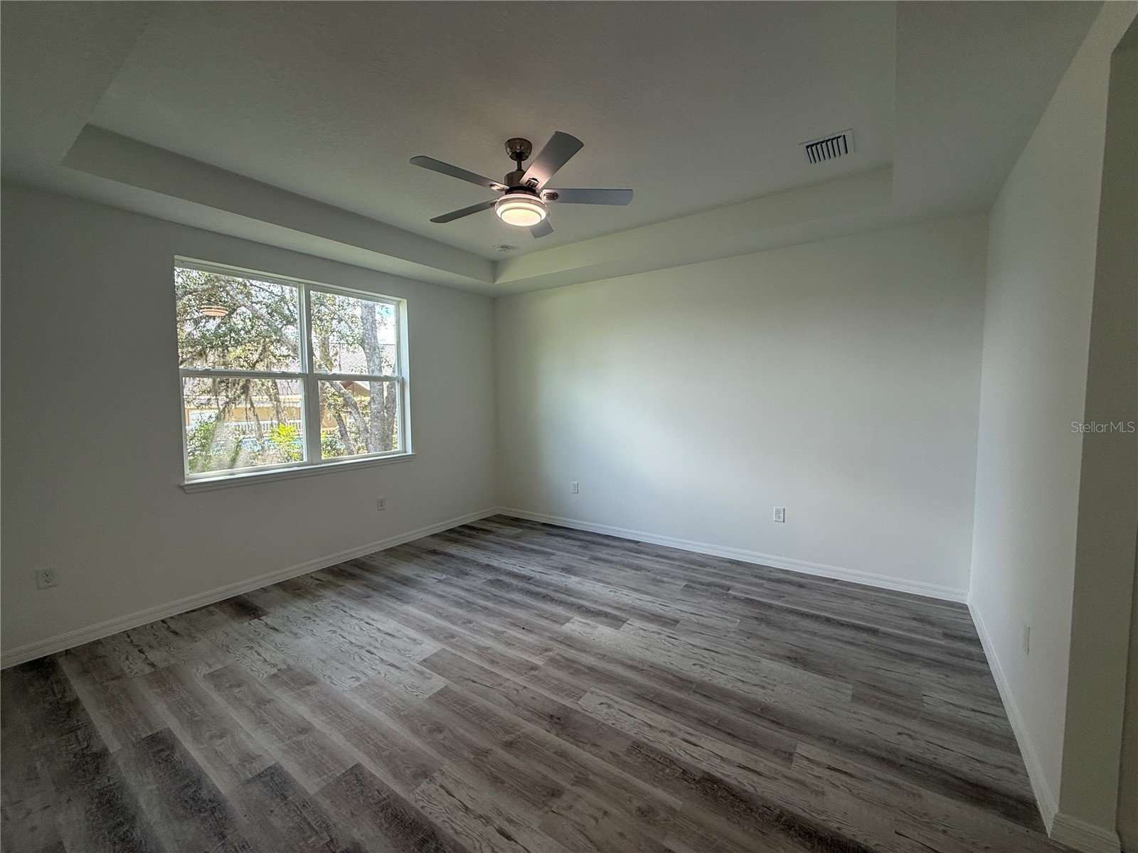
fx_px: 460
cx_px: 569
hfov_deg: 102.1
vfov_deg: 85.7
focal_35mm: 14
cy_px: 426
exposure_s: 1/120
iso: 100
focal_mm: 2.22
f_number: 2.2
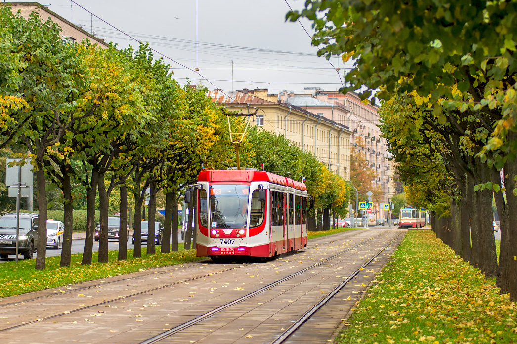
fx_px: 1565
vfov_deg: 12.6
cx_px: 225
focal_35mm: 109
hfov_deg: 18.8
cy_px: 153
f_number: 3.2
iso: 250
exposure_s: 1/640
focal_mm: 95
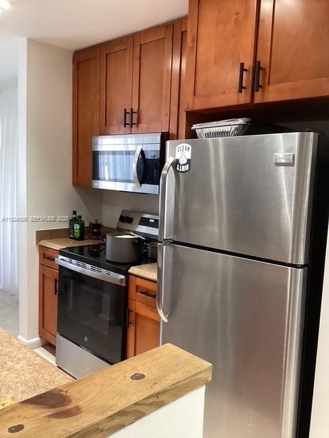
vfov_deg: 58.4
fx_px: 393
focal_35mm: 31
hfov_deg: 45.4
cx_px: 164
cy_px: 219
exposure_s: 1/60
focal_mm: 3.3
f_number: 2.4
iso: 200
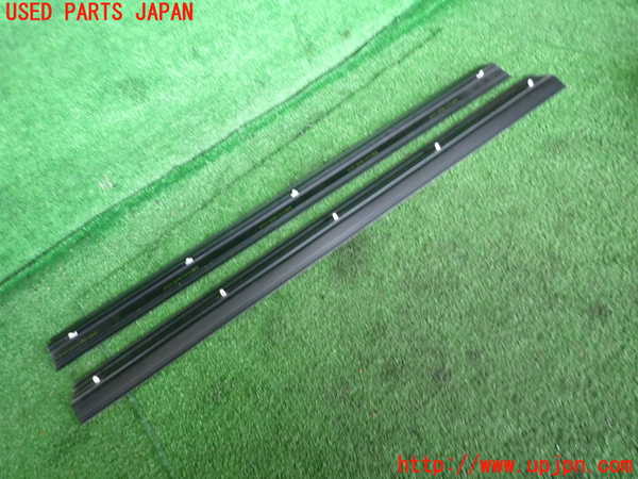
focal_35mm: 25
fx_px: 461
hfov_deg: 69.4
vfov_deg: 54.9
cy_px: 240
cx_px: 319
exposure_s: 1/50
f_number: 2
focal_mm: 4.5
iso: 200
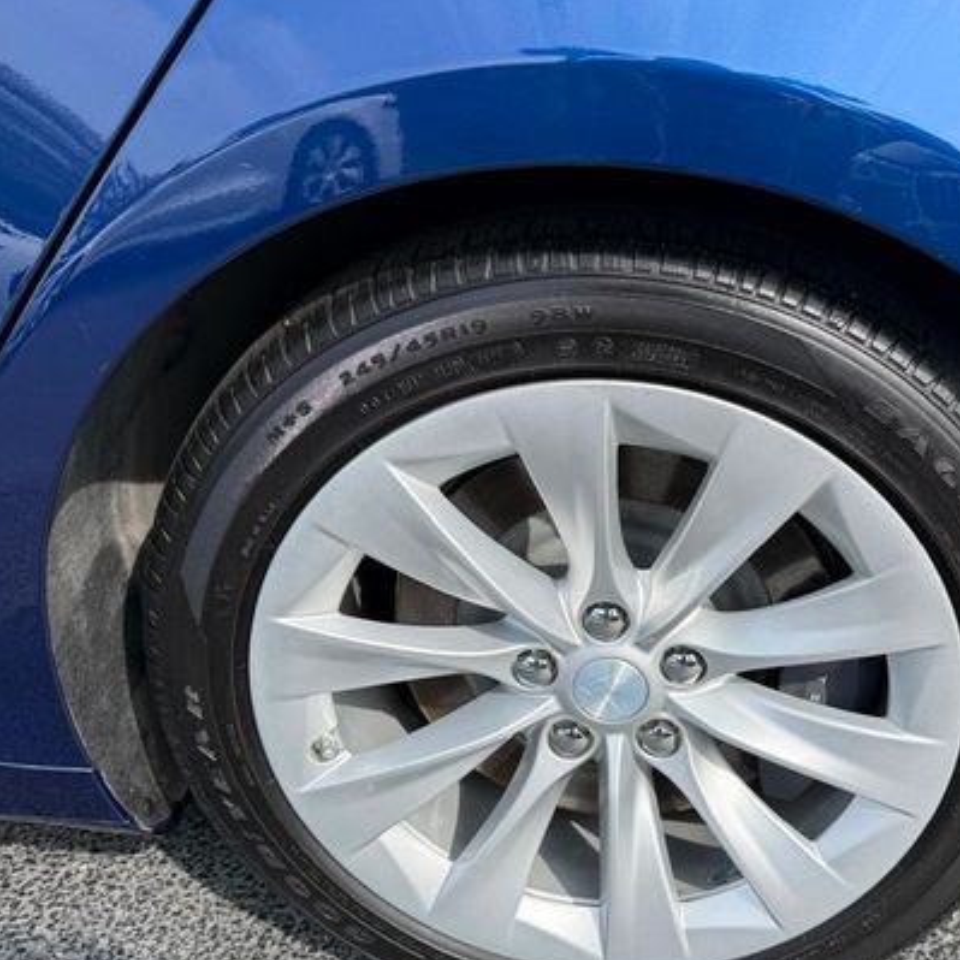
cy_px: 570
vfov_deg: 48.2
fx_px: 1067
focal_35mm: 34
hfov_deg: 47.6
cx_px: 650
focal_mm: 6.76
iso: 80
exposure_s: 1/2110
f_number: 1.78
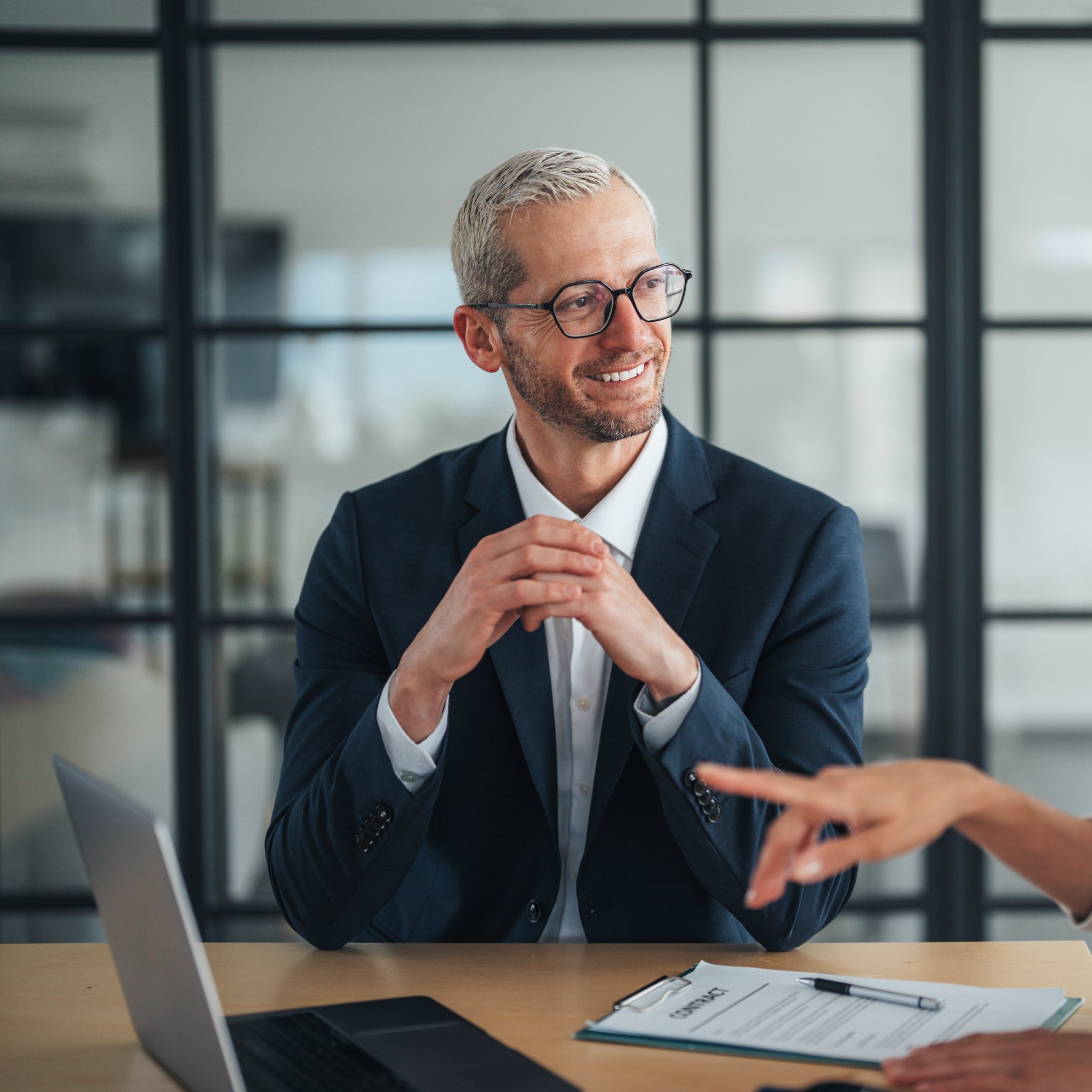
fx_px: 2284
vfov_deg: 26.9
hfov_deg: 26.6
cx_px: 775
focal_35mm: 64
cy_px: 547
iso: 200
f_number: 1.2
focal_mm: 50
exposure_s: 1/400
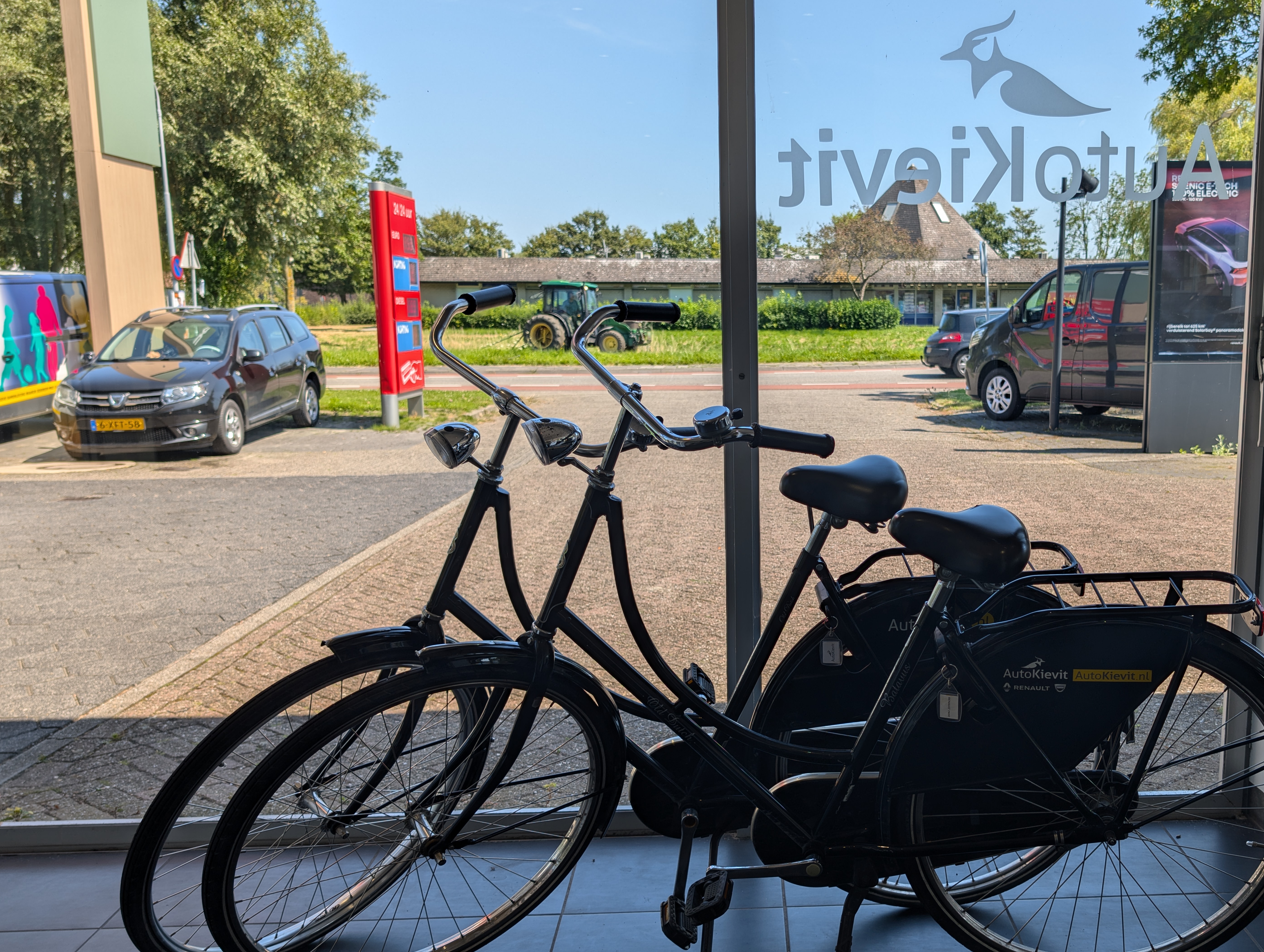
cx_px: 818
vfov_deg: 40.7
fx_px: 1280
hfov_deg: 51.8
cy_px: 546
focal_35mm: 35
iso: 19
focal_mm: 6.9
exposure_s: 1/575
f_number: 1.68
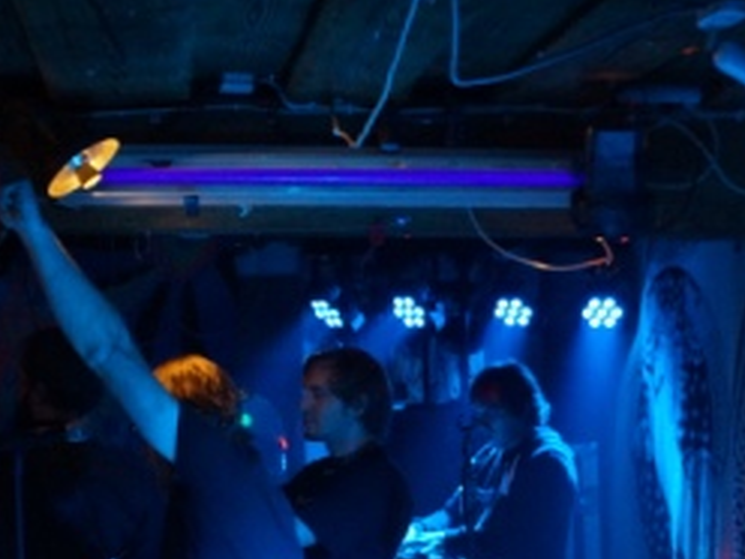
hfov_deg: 26.7
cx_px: 363
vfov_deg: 20.0
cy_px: 442
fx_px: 1571
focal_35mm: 73
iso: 3200
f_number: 4
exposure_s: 1/160
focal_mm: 28
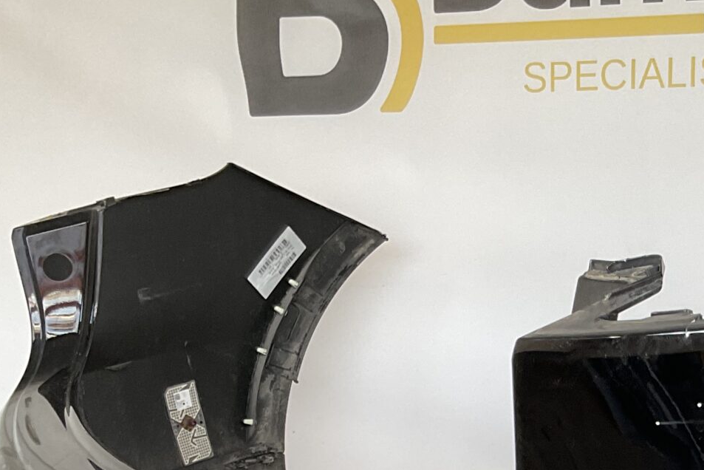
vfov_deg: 16.0
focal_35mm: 81
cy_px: 613
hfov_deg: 23.7
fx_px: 1584
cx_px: 741
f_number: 1.8
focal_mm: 3
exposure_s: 1/120
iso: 50
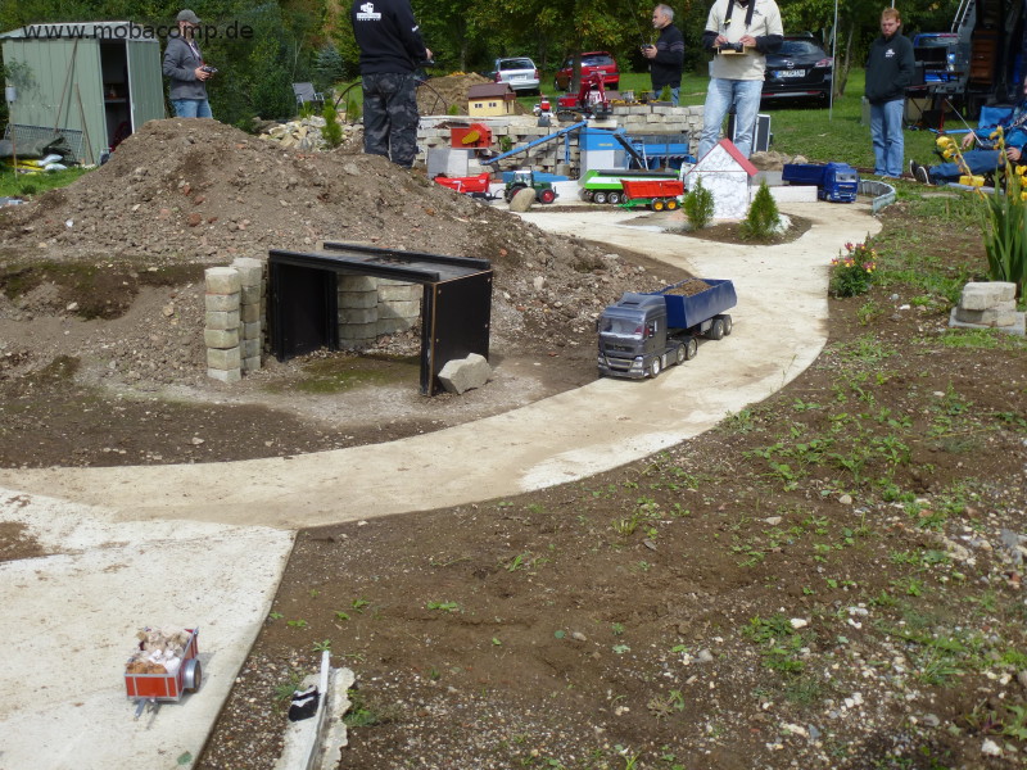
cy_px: 385
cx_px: 514
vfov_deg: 35.1
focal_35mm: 41
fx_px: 1216
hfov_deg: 45.8
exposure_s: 1/640
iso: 100
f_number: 3.9
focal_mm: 7.4
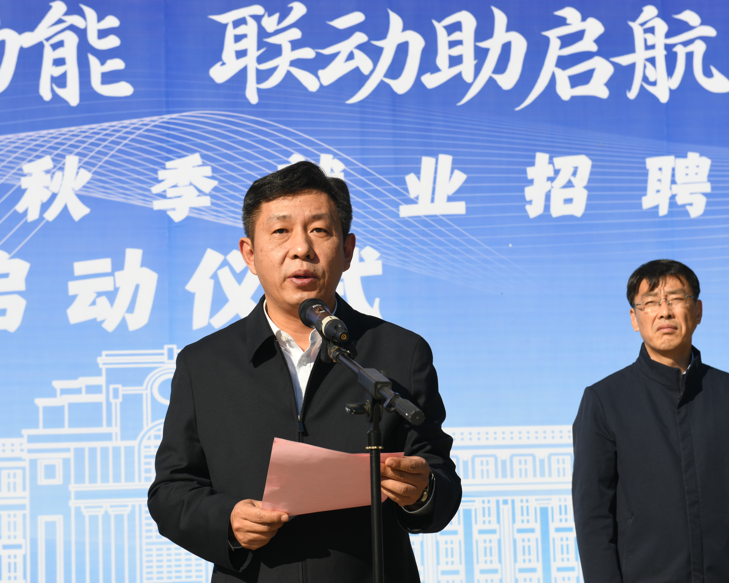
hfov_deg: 24.1
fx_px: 1704
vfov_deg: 19.4
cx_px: 298
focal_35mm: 79
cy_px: 292
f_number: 11
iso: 100
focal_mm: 70
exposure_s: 1/200
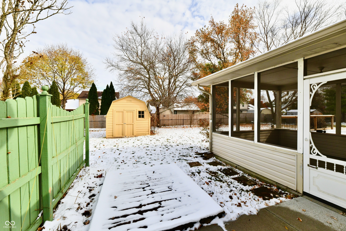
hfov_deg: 104.3
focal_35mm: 14
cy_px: 116
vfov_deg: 81.2
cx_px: 173
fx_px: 135
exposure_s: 1/800
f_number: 14
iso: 640
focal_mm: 14
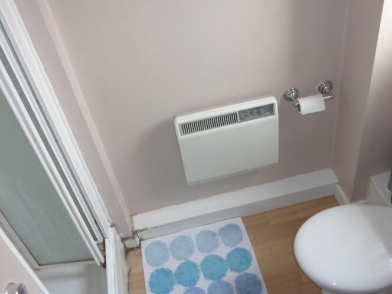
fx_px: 419
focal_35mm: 37
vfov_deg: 38.4
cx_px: 194
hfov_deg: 50.1
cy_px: 111
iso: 100
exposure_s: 1/20
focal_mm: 4.3
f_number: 3.3
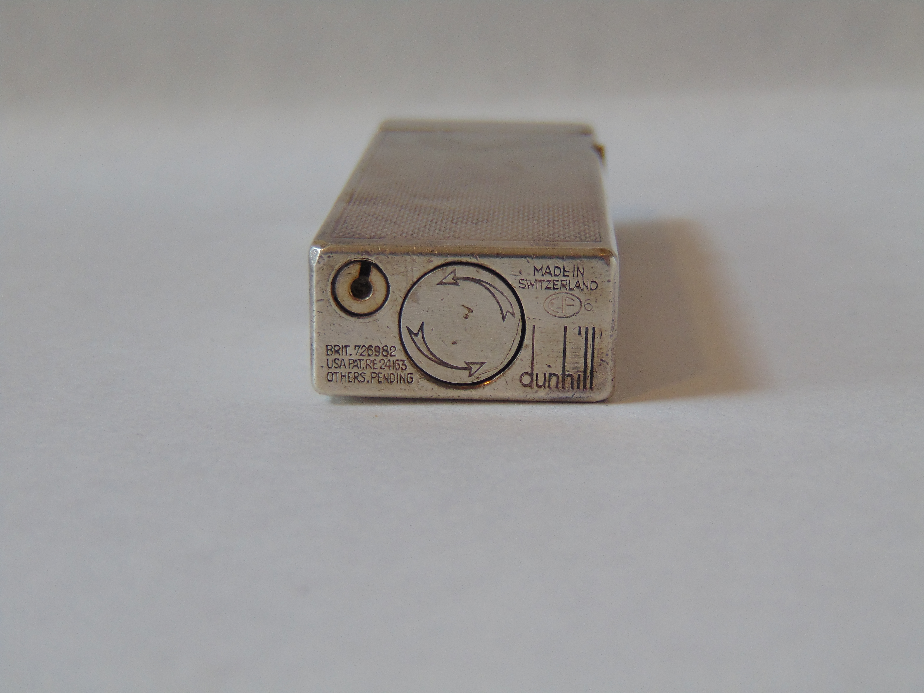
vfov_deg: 20.7
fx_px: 1895
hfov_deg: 27.4
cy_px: 346
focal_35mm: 71
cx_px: 462
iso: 80
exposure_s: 1/80
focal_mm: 12.8
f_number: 3.7
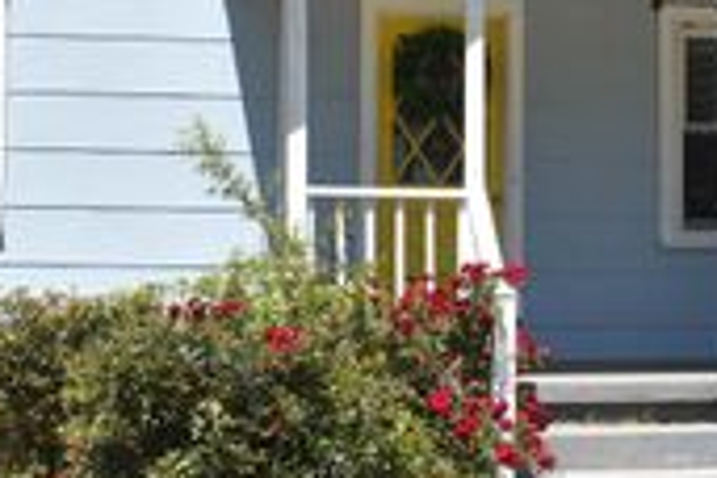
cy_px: 195
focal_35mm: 79
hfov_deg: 25.5
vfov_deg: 17.3
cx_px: 512
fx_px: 1573
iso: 100
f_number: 8
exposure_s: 1/250
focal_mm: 18
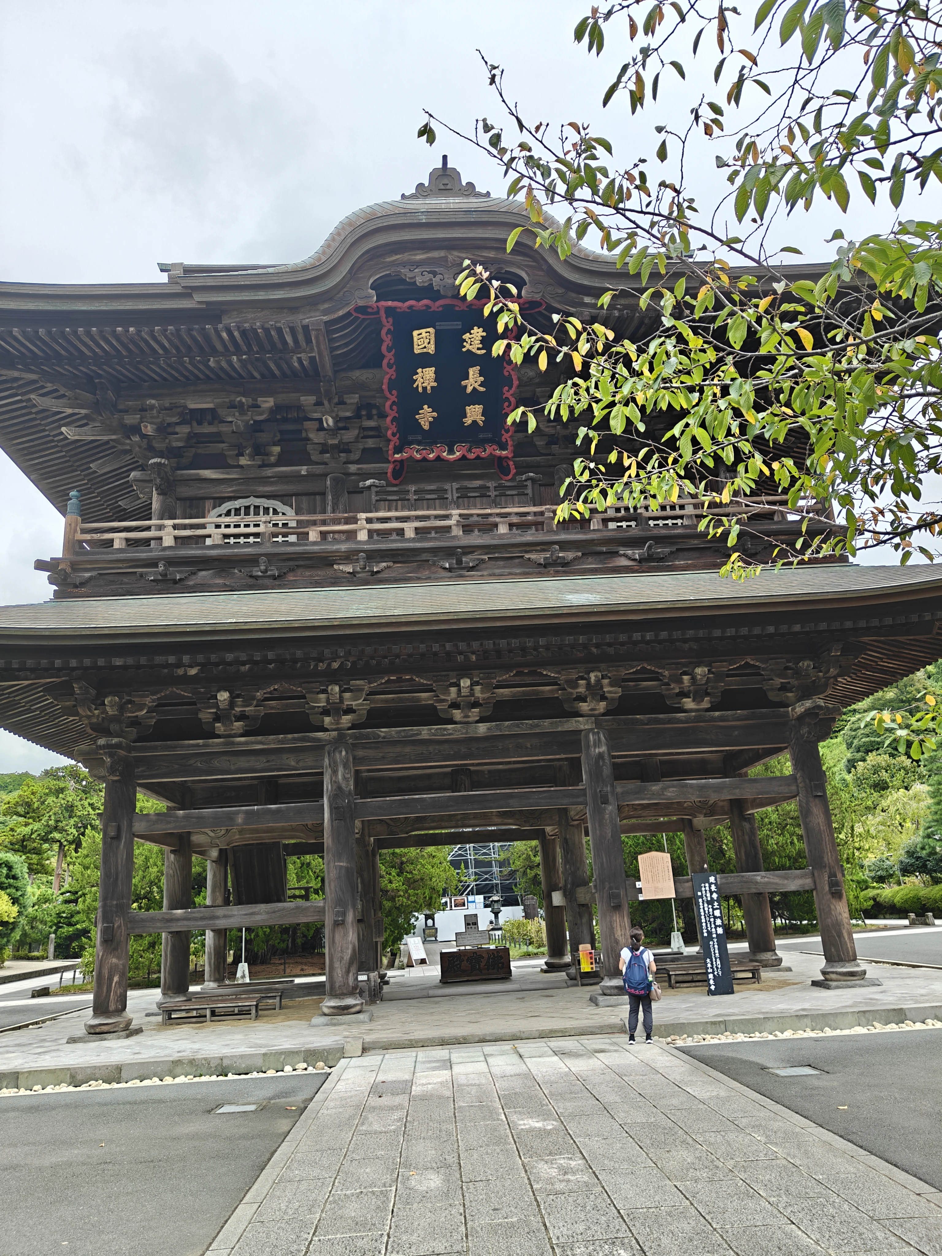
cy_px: 628
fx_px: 871
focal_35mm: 24
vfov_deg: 71.6
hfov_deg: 56.8
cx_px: 471
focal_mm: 5.59
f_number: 1.8
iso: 80
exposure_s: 1/296
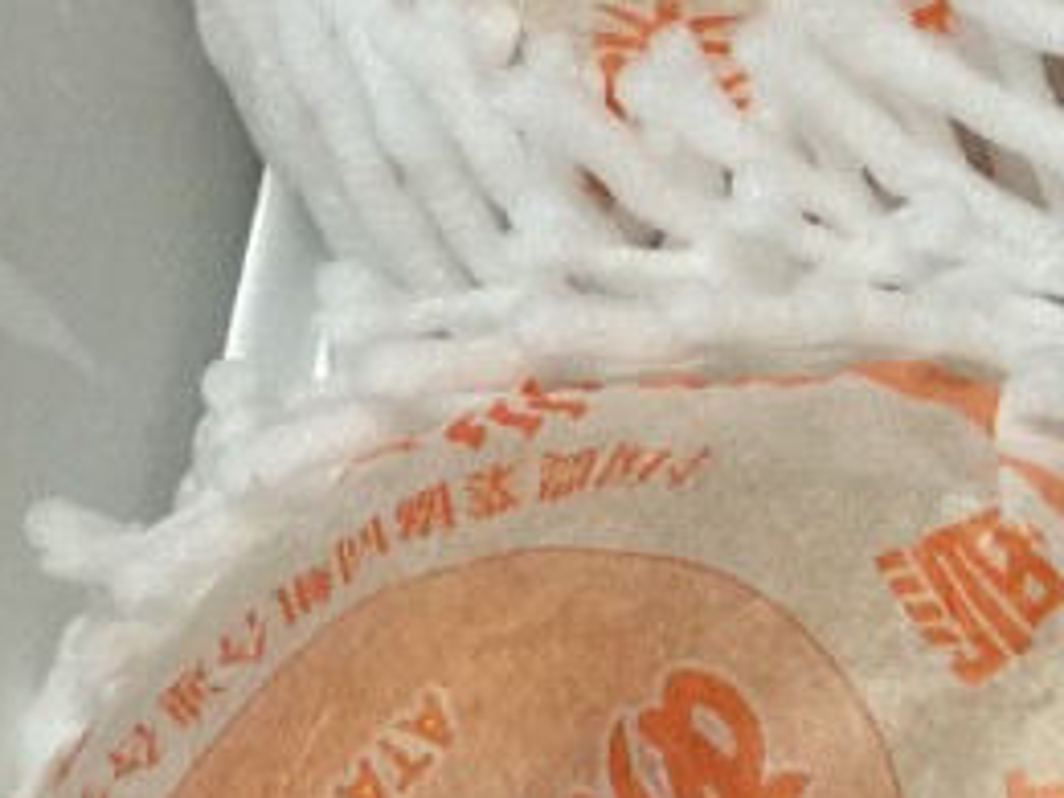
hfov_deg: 14.6
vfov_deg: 13.0
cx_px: 2046
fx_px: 3504
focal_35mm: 114
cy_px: 295
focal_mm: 4.15
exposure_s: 1/15
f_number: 2.2
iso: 64
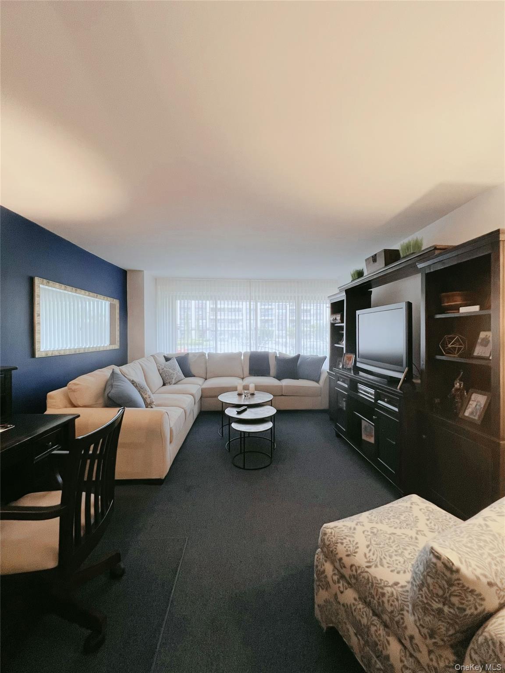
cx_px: 252
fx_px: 253
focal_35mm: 13
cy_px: 336
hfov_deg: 89.9
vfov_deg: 106.2
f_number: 1.8
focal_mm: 1.57
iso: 125
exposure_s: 1/60
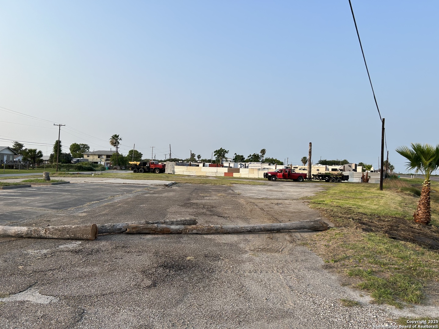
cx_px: 220
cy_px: 164
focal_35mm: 26
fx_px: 330
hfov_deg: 67.3
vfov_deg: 53.1
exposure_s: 1/2165
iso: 50
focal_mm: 5.7
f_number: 1.5
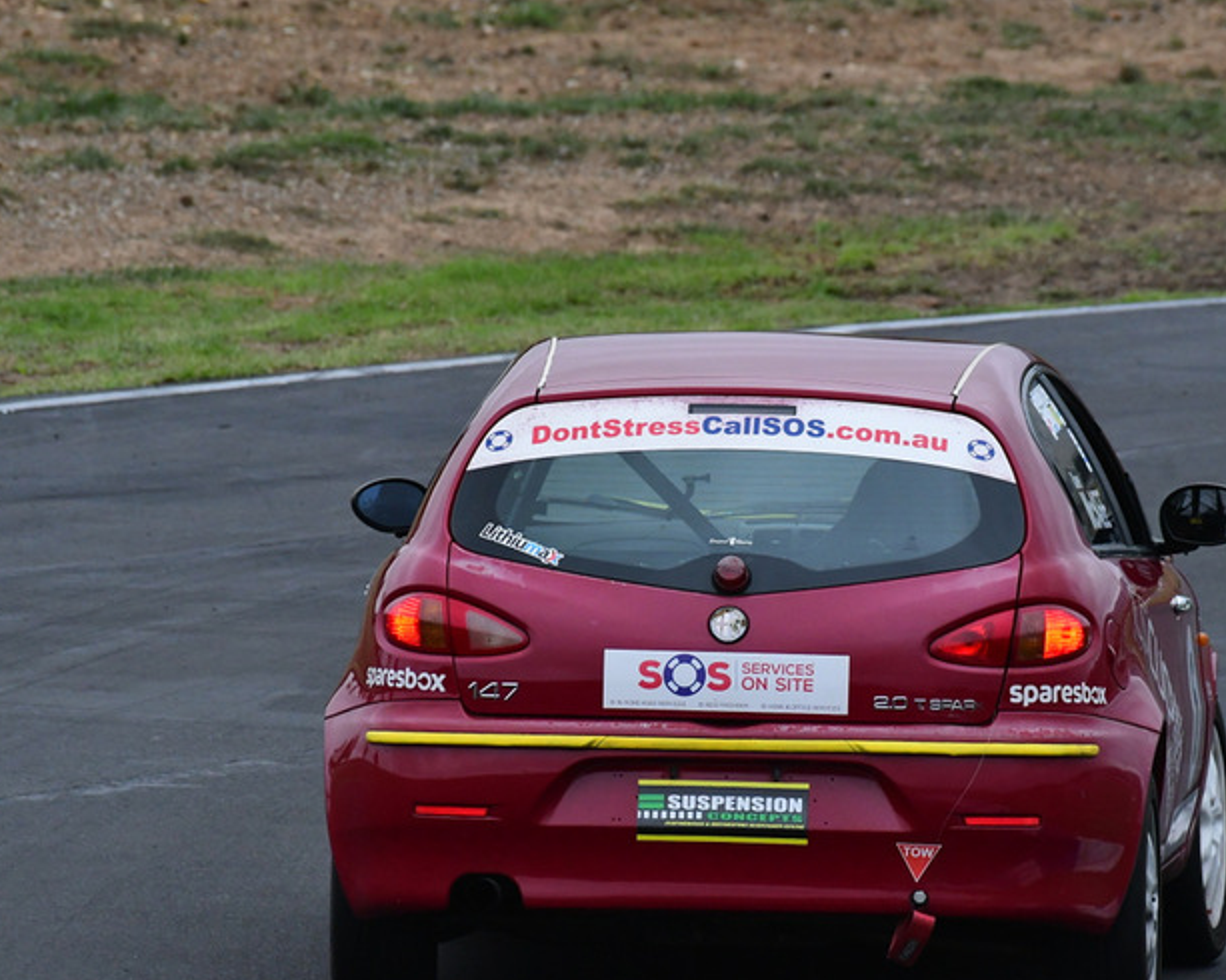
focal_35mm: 919
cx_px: 754
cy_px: 500
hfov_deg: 2.1
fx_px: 33335
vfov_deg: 1.7
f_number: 10
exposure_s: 1/640
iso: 2000
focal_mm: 500
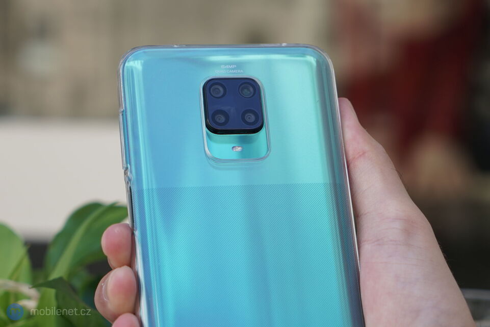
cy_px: 164
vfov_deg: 19.4
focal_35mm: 70
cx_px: 245
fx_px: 952
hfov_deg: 28.9
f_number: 5.6
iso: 100
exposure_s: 1/100
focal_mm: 70
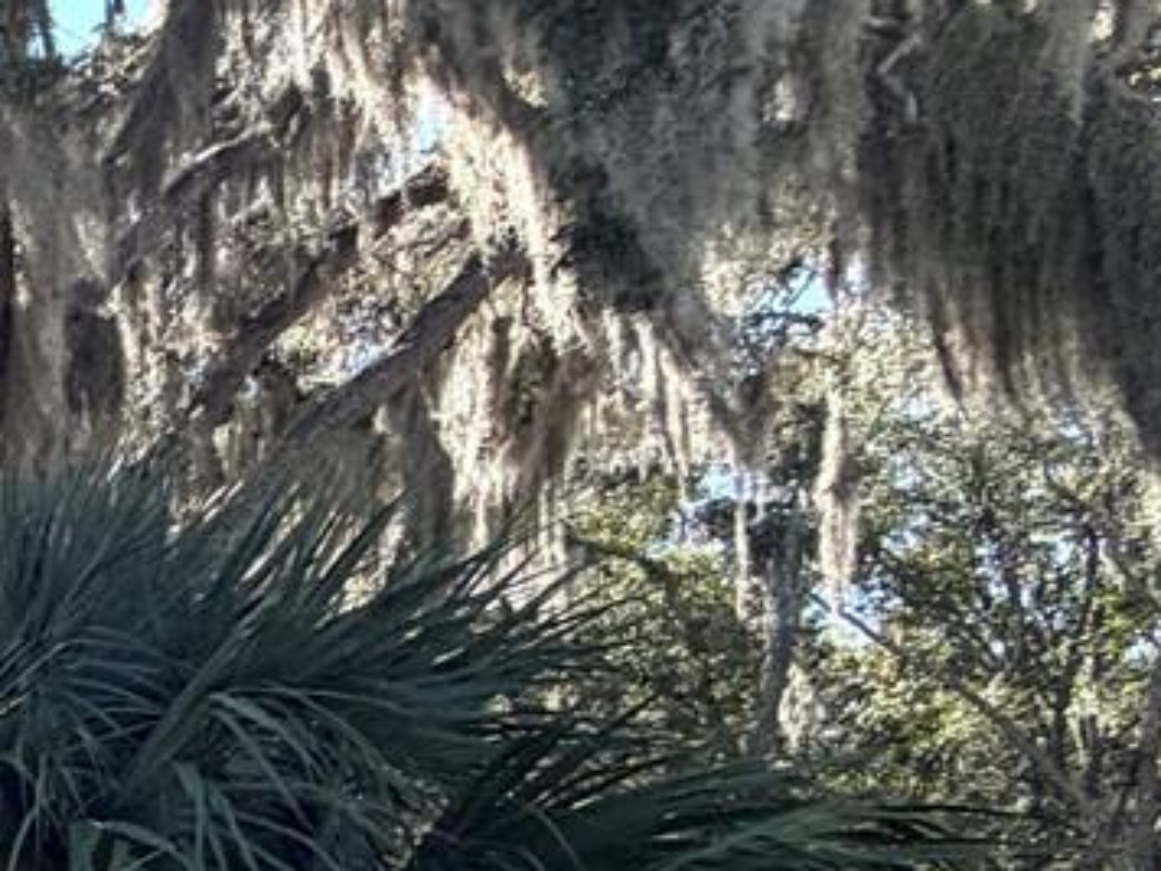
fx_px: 2113
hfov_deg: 16.9
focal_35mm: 63
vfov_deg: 20.5
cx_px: -1409
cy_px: 1243
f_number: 2.2
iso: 25
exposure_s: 1/770
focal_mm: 2.22
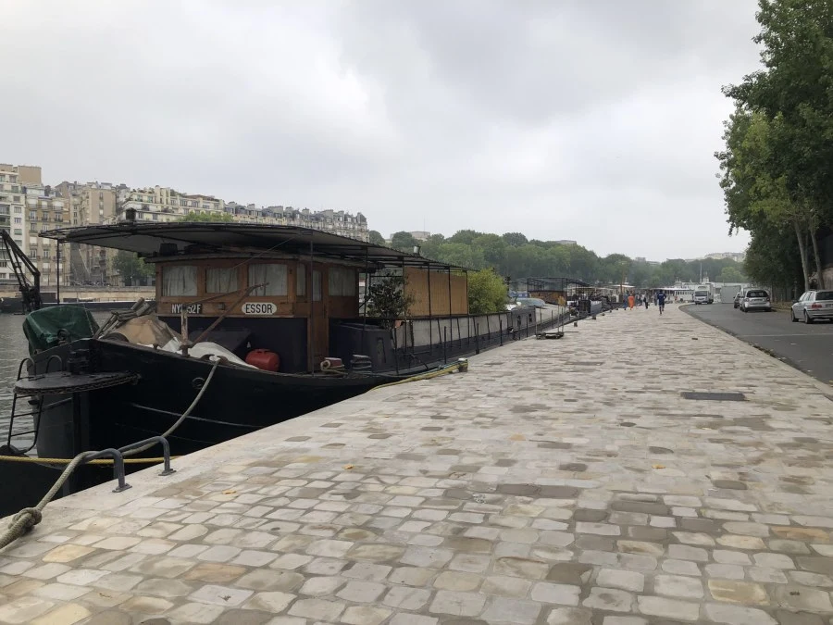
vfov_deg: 49.7
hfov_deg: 63.4
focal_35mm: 28
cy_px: 312
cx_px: 416
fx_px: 674
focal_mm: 4
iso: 20
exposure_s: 1/1263
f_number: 1.8
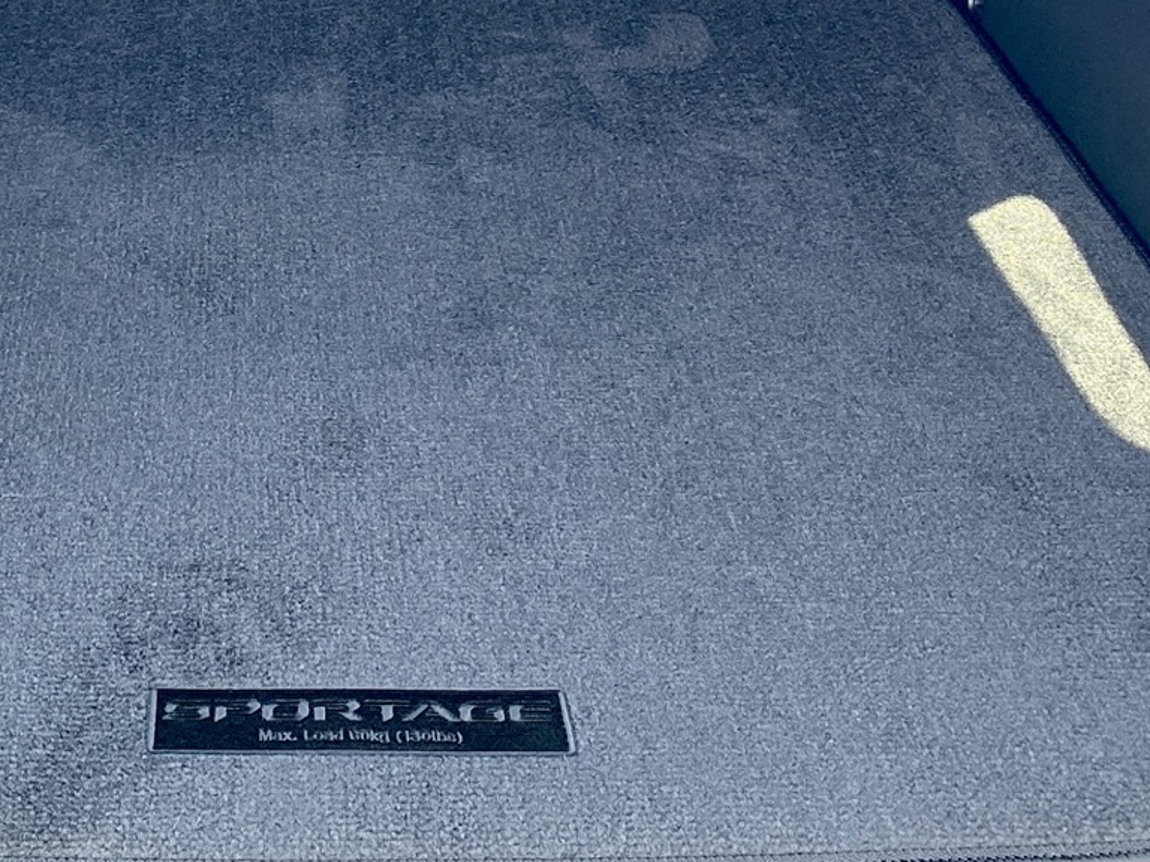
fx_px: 2159
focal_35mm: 65
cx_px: 264
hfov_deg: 29.3
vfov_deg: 21.8
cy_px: 18
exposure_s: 1/122
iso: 100
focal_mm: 4.25
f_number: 1.8
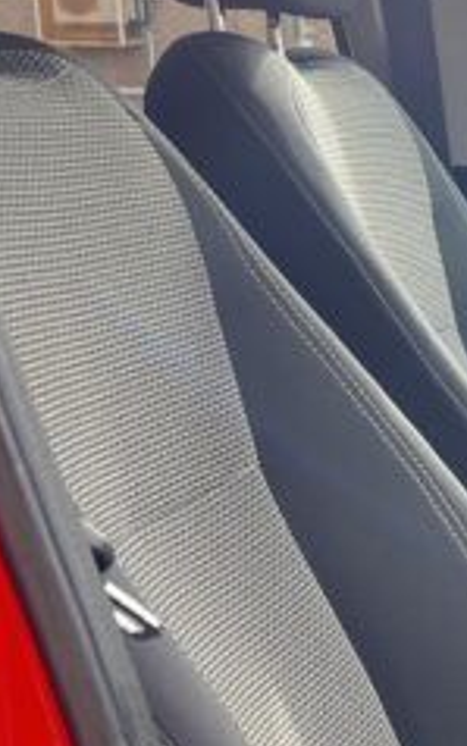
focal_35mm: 92
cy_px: 566
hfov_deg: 12.7
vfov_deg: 22.3
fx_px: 1871
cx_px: 887
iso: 64
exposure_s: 1/160
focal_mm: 5.7
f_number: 1.5
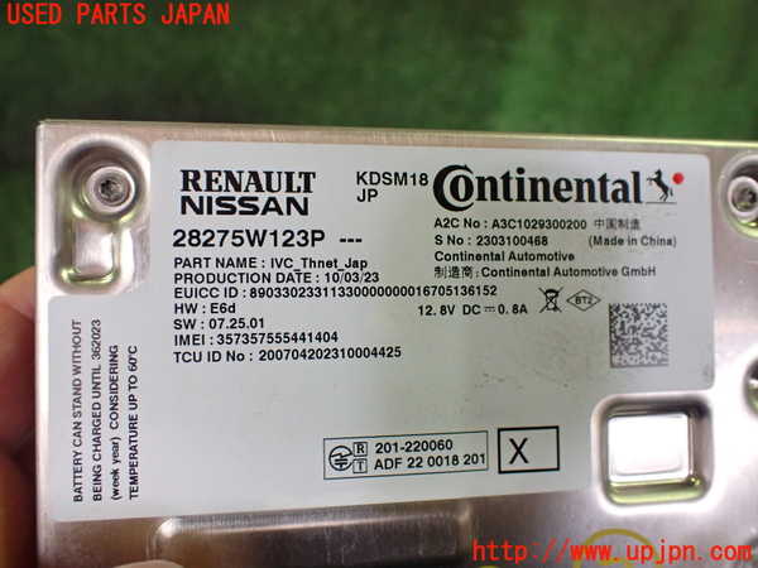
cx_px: 379
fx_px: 657
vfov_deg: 46.8
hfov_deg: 60.0
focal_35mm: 30
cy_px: 284
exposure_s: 1/125
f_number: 2.3
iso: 800
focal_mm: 5.4
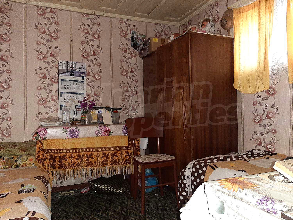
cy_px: 110
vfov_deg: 53.1
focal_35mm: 26
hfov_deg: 67.3
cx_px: 146
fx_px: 220
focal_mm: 3.93
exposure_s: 1/17
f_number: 1.7
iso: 1000
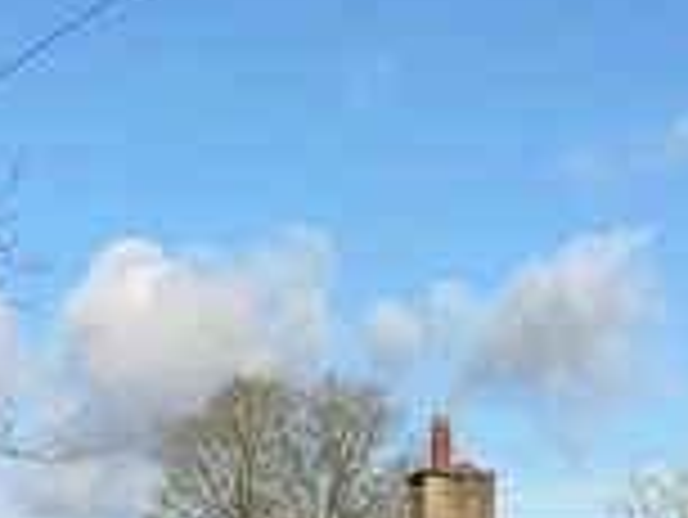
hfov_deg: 15.3
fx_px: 2546
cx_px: 153
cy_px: 858
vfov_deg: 11.0
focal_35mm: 128
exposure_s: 1/2083
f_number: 1.8
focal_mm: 3.99
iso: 20
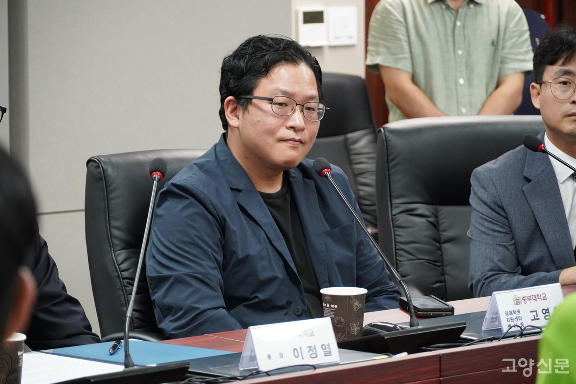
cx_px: 288
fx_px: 2400
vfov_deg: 9.1
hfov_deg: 13.7
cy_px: 192
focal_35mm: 150
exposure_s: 1/80
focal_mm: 100
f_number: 5.6
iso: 2500
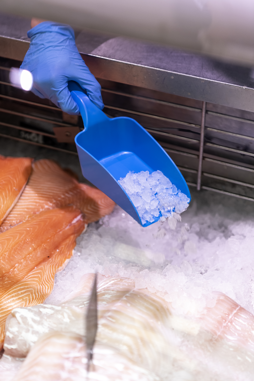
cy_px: 190
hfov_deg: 19.5
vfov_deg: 28.8
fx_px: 741
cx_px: 127
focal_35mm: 70
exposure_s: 1/160
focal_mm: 70
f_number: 2.8
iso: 640
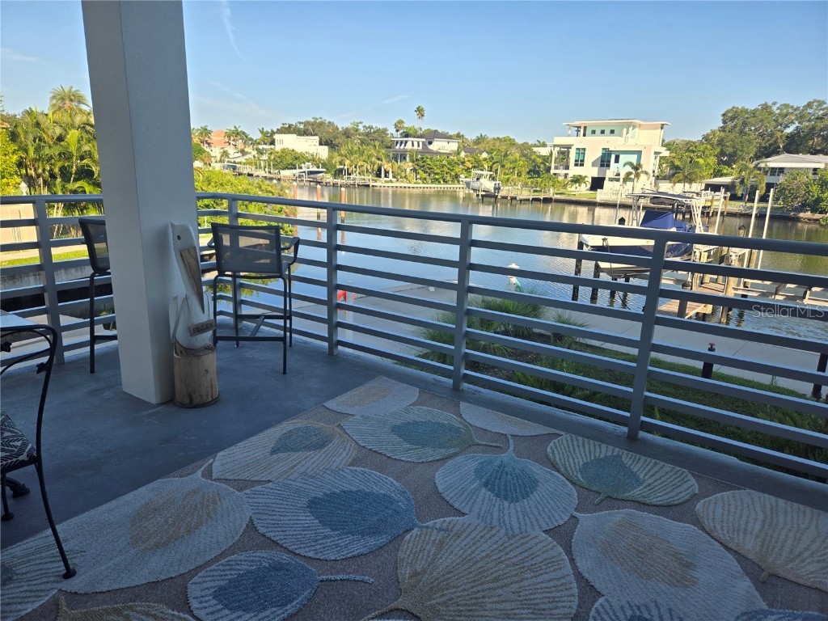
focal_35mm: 23
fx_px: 550
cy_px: 310
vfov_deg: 58.9
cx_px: 414
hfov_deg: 73.9
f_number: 1.8
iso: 25
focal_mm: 5.4
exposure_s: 1/1232
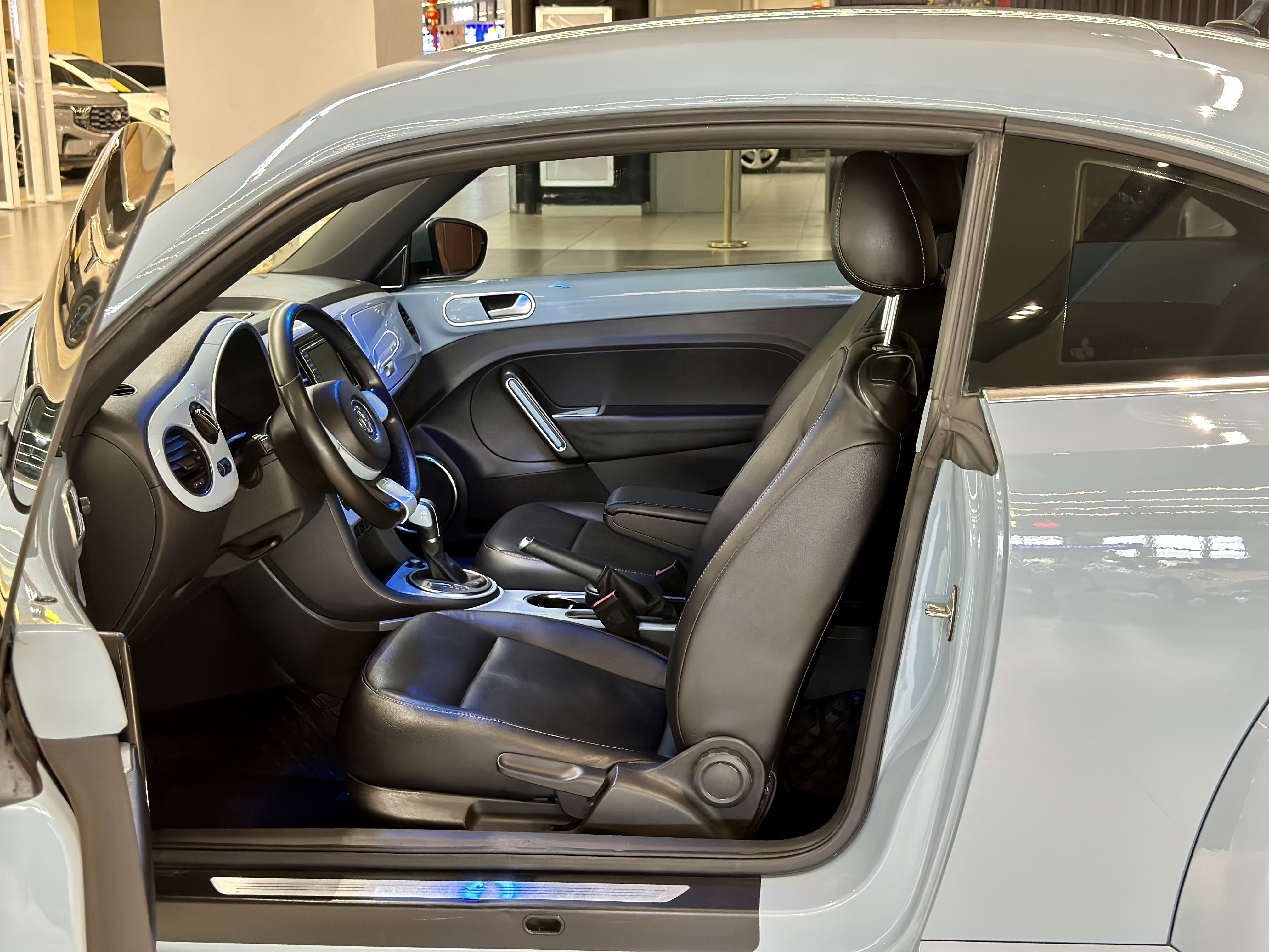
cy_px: 476
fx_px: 1760
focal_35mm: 48
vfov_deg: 30.3
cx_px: 634
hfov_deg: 39.7
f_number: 1.78
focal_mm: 6.86
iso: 250
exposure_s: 1/50
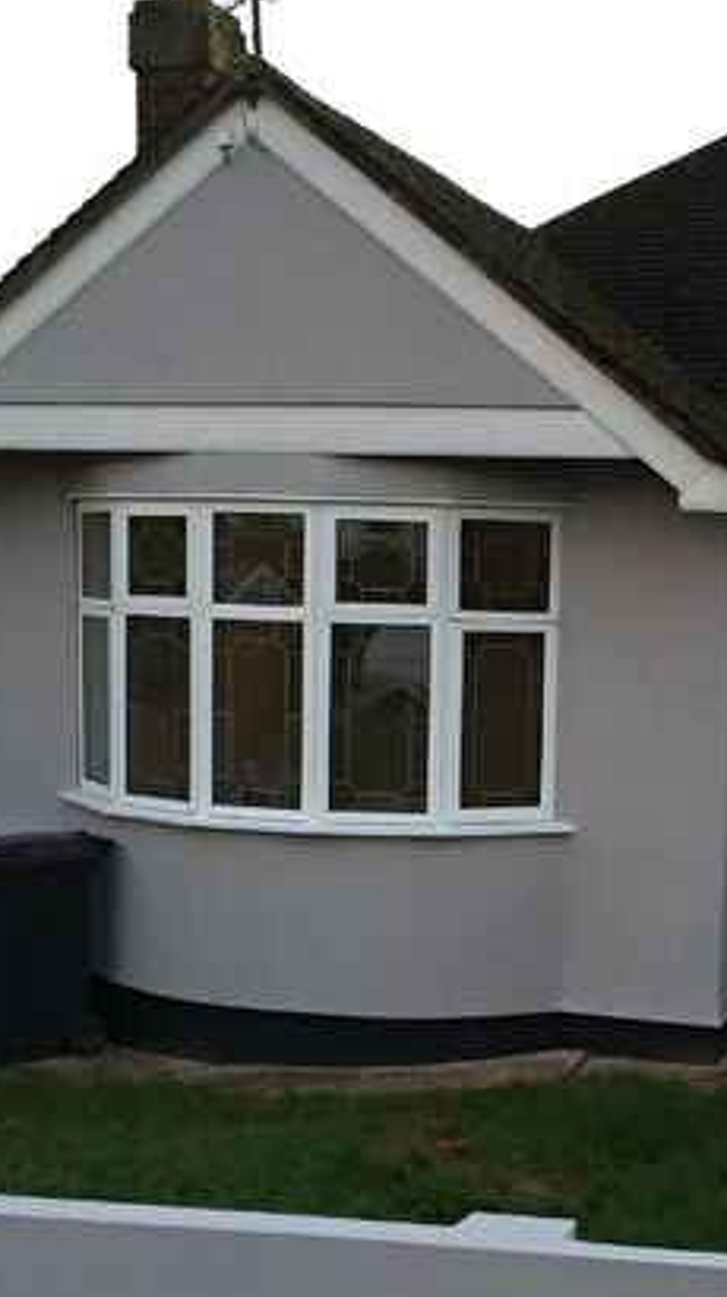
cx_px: 582
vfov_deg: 38.3
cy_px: 805
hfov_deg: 21.9
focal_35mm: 54
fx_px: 1854
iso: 80
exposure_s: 1/30
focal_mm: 4.15
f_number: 2.2
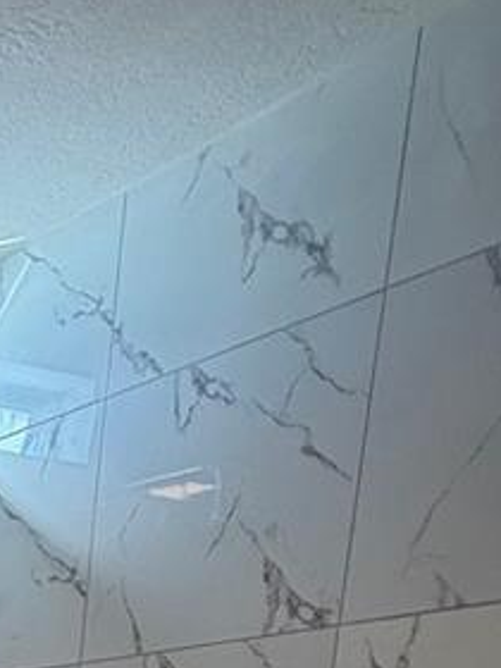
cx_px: -518
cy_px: 1038
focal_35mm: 60
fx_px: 1158
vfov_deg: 24.2
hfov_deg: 17.3
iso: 160
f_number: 2.2
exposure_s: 1/120
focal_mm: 2.22
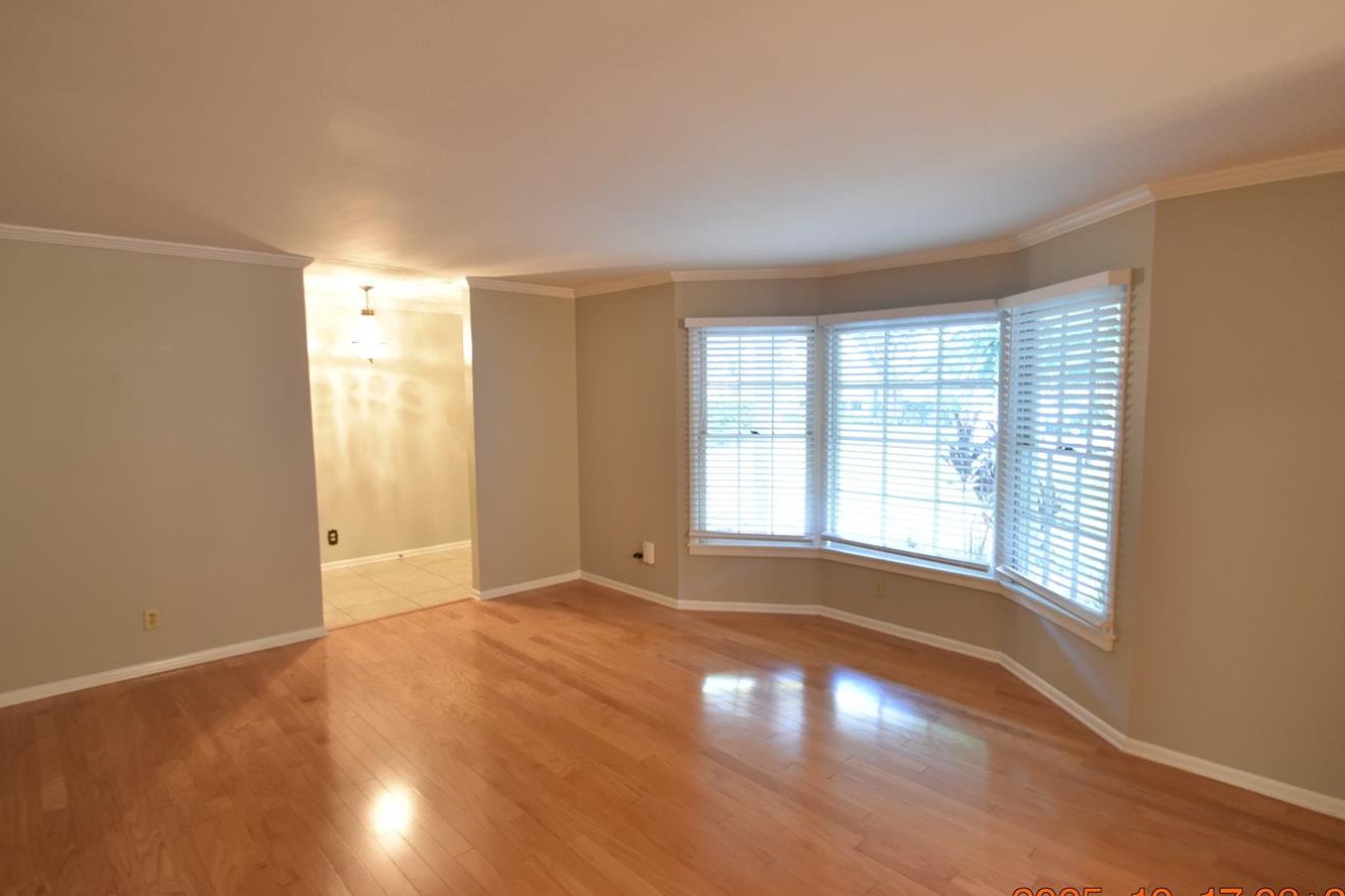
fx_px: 672
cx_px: 714
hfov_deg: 89.9
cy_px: 448
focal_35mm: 18
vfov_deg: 67.4
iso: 800
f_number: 3.5
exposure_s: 1/10
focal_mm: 10
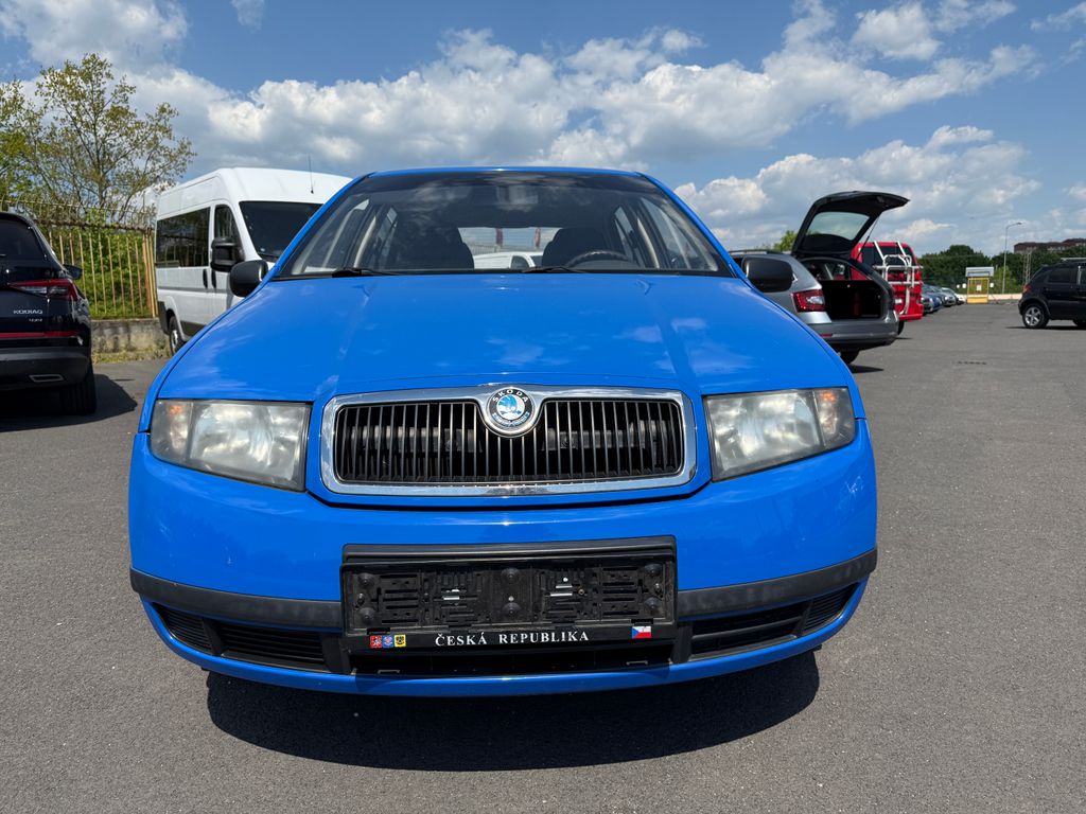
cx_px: 543
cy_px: 407
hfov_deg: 71.6
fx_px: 753
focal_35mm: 24
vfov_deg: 56.8
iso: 80
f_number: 1.78
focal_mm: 6.76
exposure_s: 1/5714
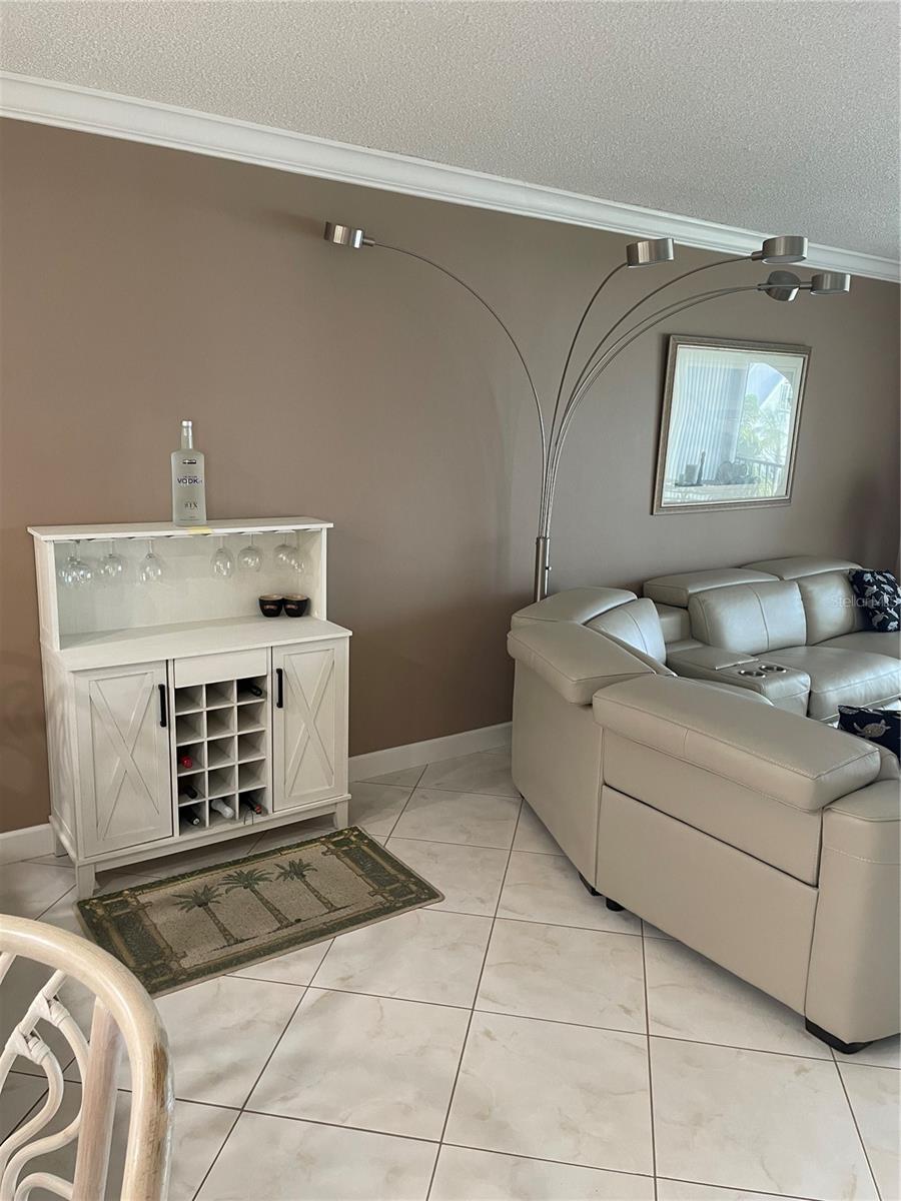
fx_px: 902
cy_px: 600
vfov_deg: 67.3
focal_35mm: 26
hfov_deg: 53.1
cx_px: 450
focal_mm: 4.2
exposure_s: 1/60
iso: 160
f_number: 1.6
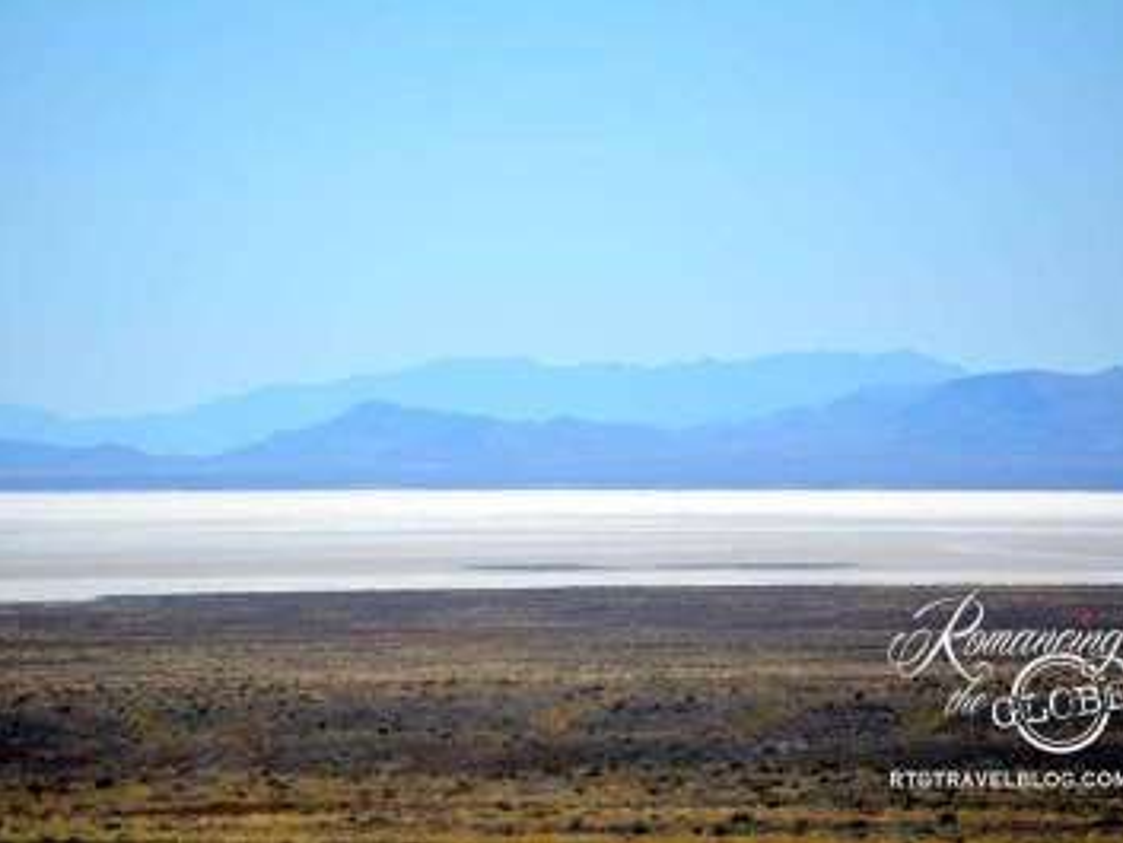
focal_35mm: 327
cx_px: 528
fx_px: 10612
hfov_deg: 6.1
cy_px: 422
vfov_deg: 4.5
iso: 200
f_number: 5.6
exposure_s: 1/2000
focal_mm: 200
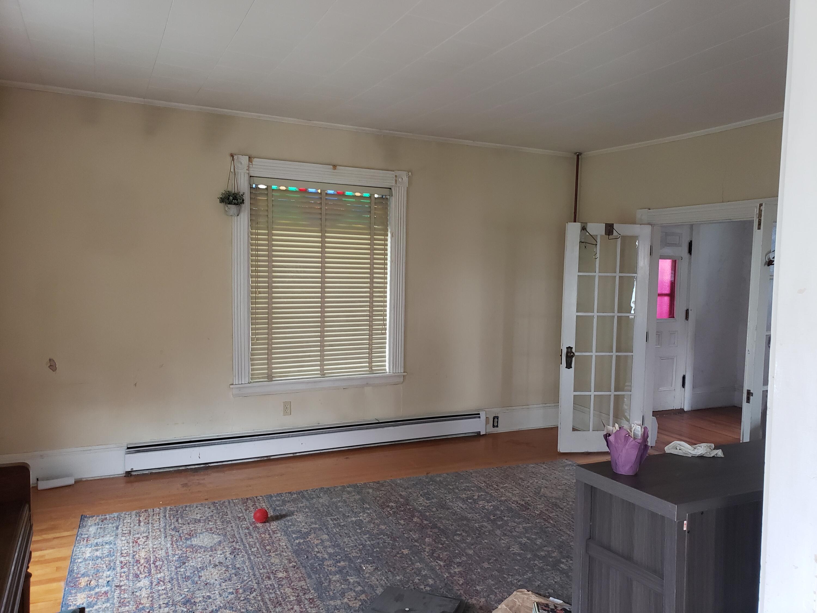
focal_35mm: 26
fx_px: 614
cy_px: 306
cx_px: 408
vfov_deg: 53.1
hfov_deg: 67.3
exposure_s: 1/60
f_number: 2.4
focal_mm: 4.3
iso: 320
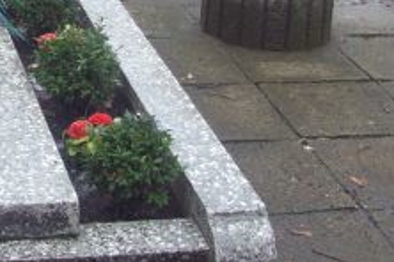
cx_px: -57
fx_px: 1182
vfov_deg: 12.2
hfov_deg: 18.1
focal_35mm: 108
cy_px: -113
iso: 80
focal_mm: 6
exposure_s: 1/90.3
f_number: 2.7
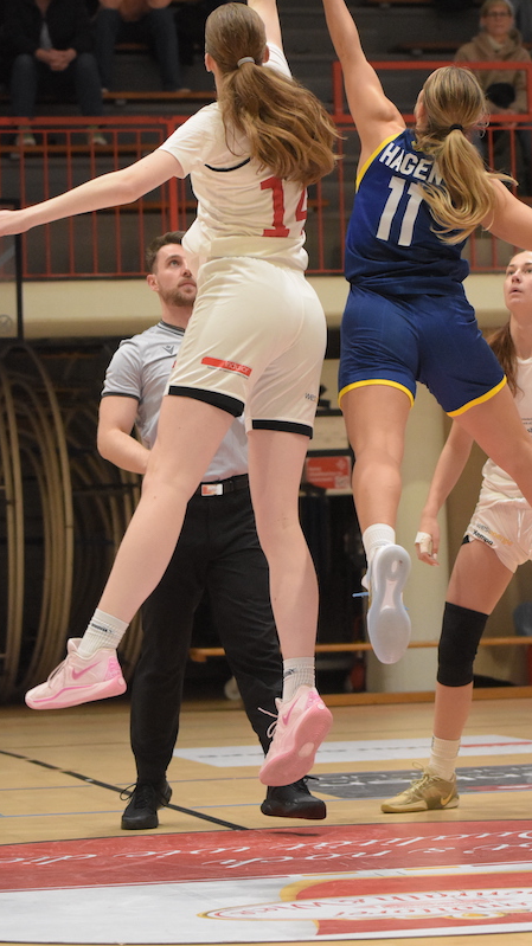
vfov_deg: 15.2
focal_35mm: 141
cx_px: 375
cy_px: 378
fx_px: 3539
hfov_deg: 8.6
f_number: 2.8
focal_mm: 70
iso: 4000
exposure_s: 1/800
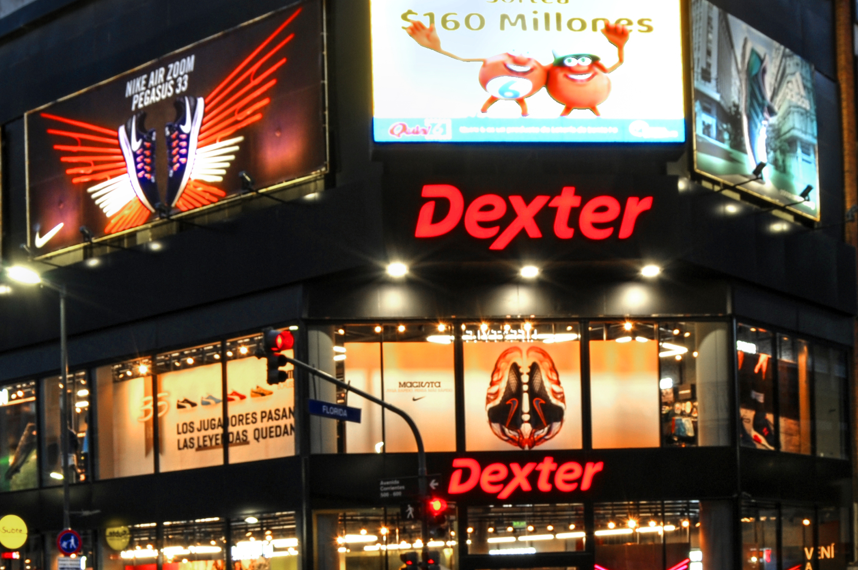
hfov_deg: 42.7
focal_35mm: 46
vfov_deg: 29.0
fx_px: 1095
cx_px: 479
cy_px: 369
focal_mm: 18
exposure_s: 1/8
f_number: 10
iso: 200
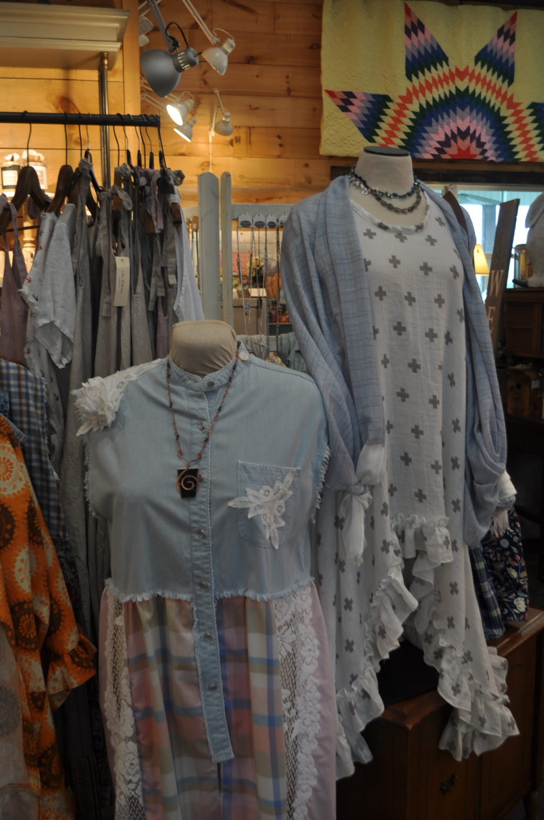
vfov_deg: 53.2
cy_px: 410
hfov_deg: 36.8
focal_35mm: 36
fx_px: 818
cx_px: 272
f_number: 4
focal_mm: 24
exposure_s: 1/10
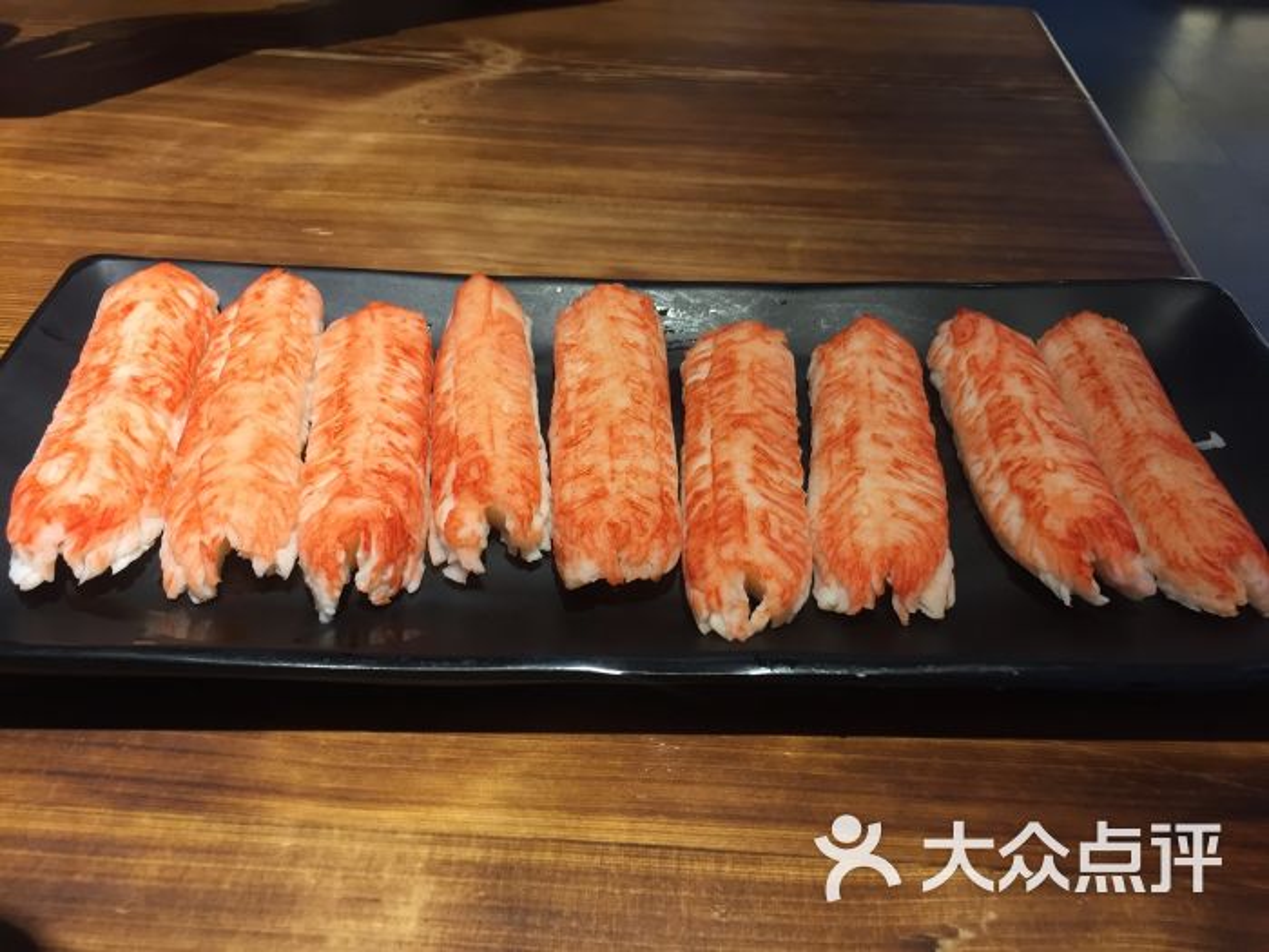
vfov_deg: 48.2
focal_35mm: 29
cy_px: 476
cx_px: 634
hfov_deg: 61.7
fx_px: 1063
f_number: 2.2
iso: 50
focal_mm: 4.15
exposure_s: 1/33
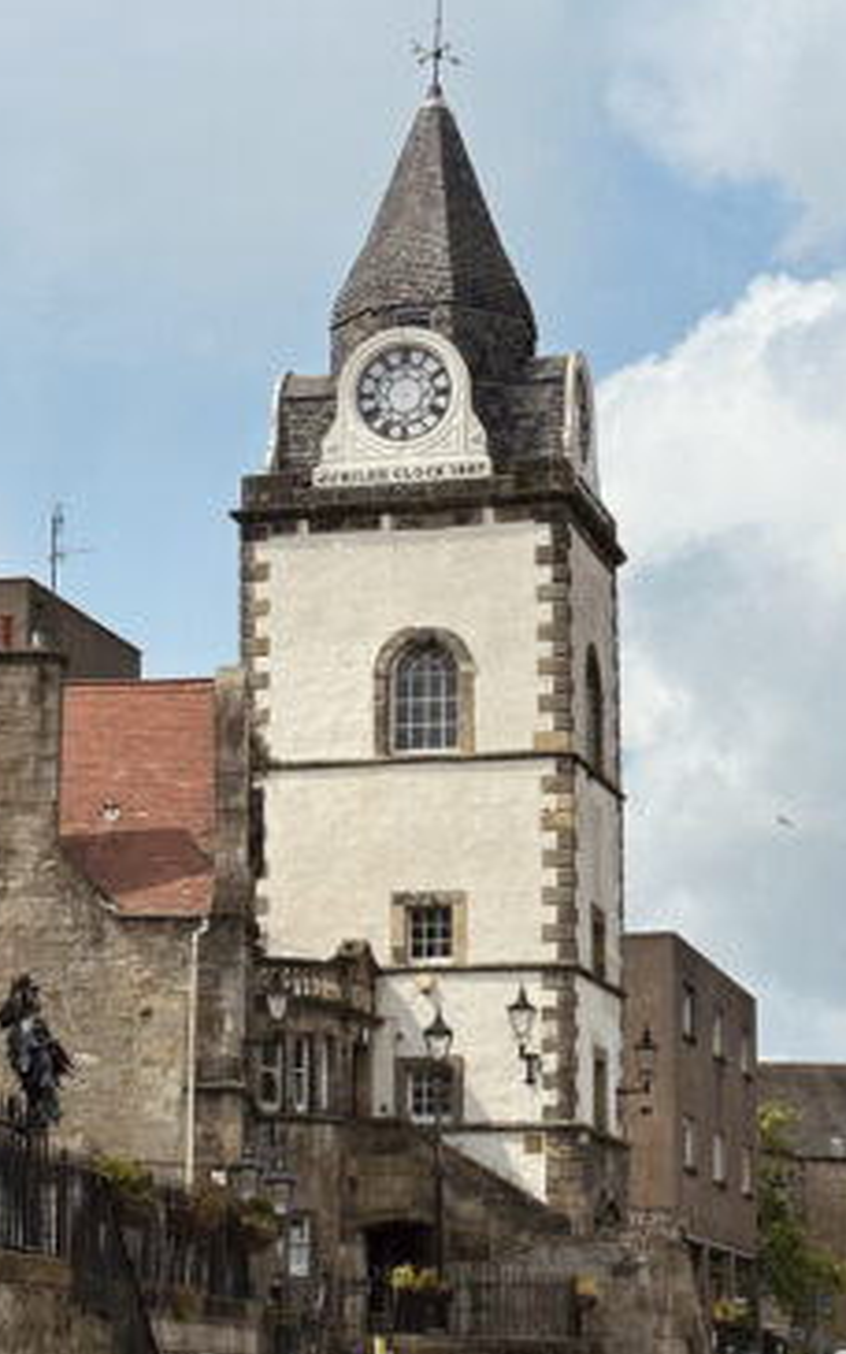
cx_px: 482
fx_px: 2879
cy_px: 849
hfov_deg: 16.7
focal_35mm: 78
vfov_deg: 26.4
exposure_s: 1/6623
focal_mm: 6.86
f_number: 1.78
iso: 64
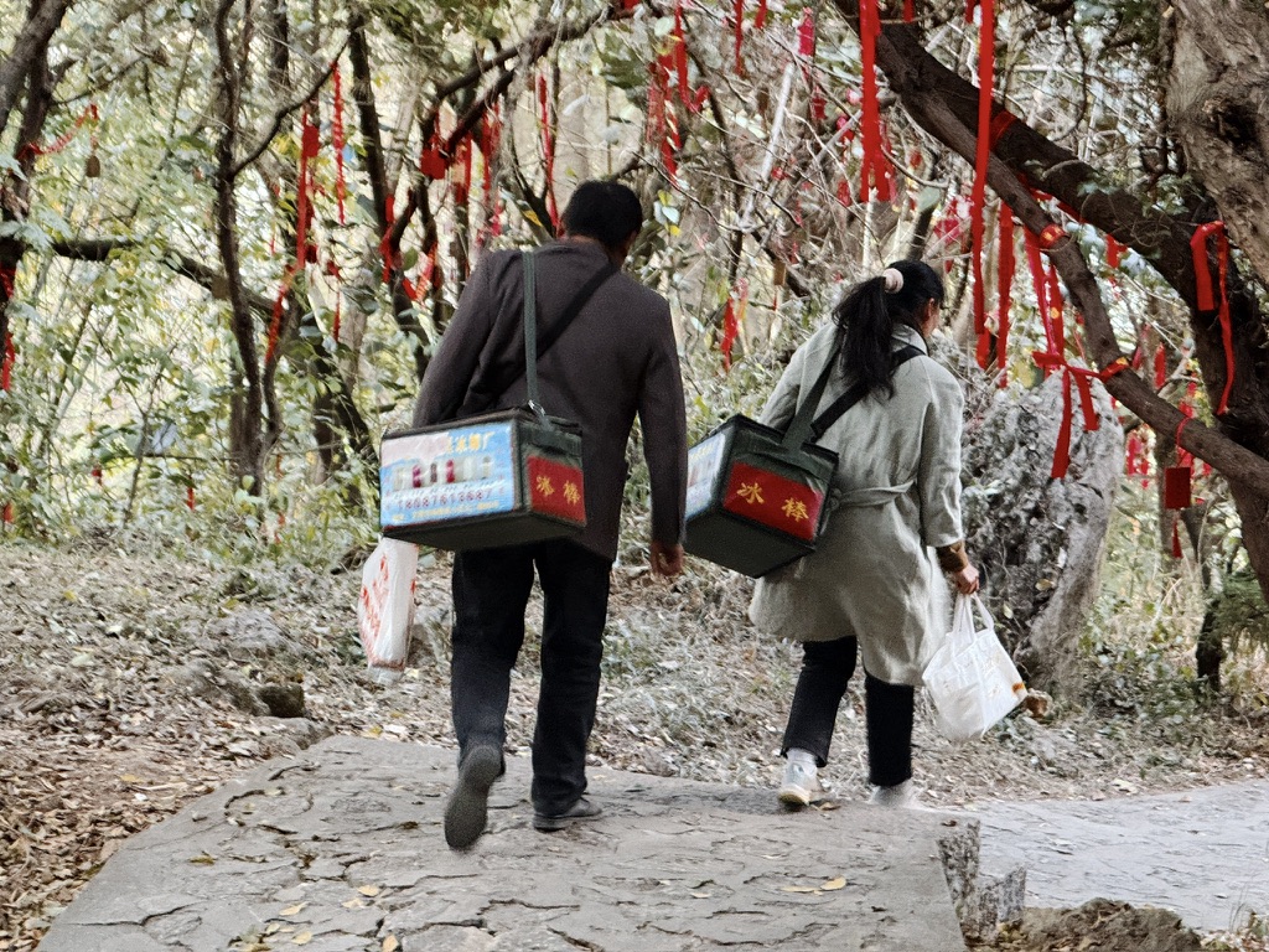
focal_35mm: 120
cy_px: 476
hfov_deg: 16.4
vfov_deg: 12.3
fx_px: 4399
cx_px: 634
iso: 500
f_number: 2.8
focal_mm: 15.66
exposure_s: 1/40
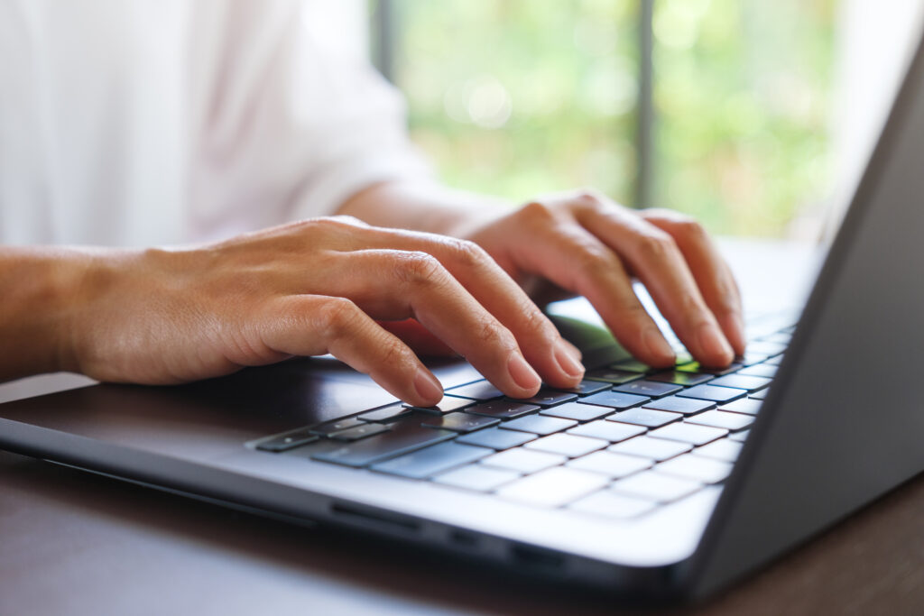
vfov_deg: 24.6
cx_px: 462
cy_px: 308
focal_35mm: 55
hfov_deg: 36.2
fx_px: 1412
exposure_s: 1/60
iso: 160
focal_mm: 36.5
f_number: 2.8
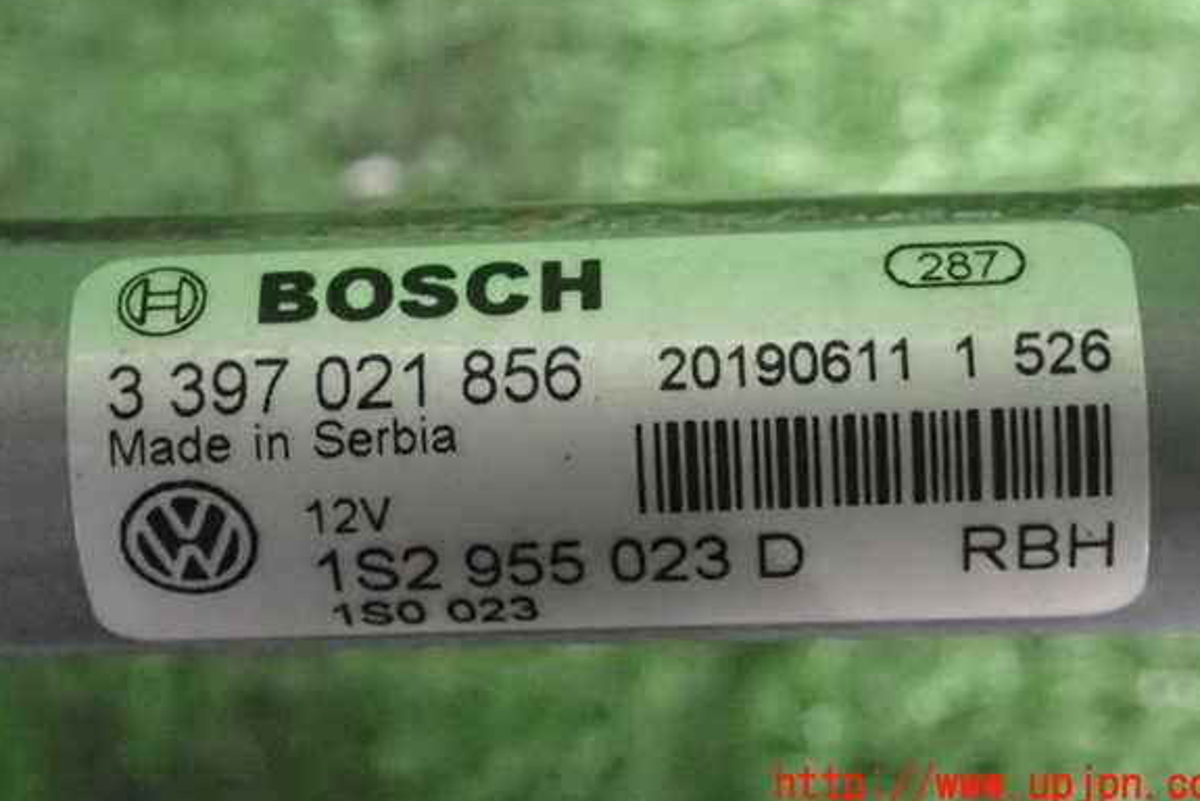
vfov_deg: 17.7
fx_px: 2568
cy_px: 342
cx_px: 620
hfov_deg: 26.3
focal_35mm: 77
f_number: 3.9
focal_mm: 12.73
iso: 6400
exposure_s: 1/500
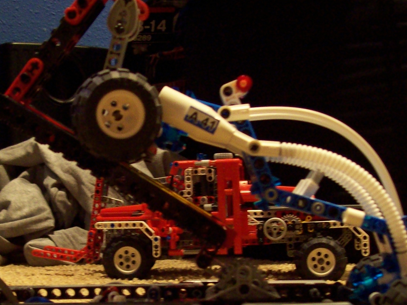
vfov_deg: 21.6
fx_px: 788
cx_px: 138
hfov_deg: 28.8
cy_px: 252
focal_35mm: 67
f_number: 2.7
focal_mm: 6
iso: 200
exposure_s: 1/8
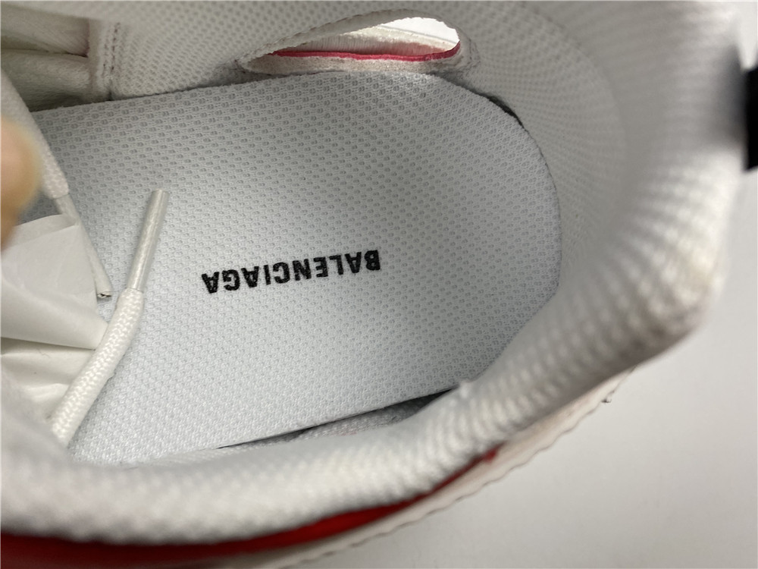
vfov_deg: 53.1
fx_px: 569
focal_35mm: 26
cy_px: 284
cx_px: 379
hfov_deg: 67.3
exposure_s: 1/121
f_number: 1.8
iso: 50
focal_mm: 4.25
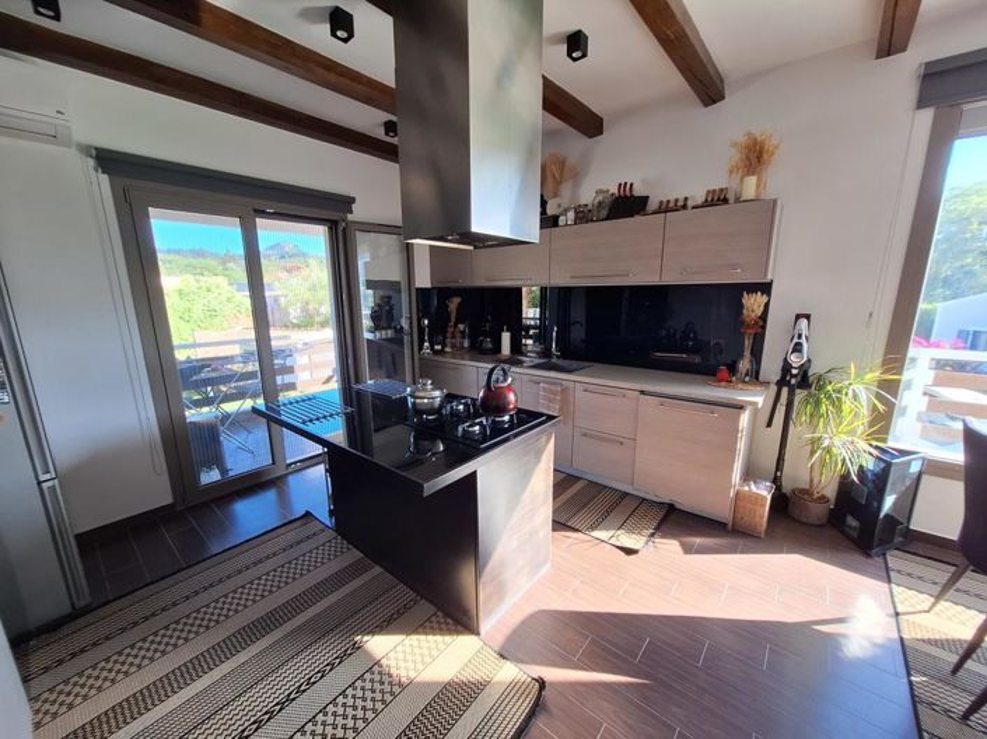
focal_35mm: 13
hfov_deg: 106.2
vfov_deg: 89.9
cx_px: 494
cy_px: 370
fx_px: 370
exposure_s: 1/100
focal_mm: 1.74
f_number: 2.2
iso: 80
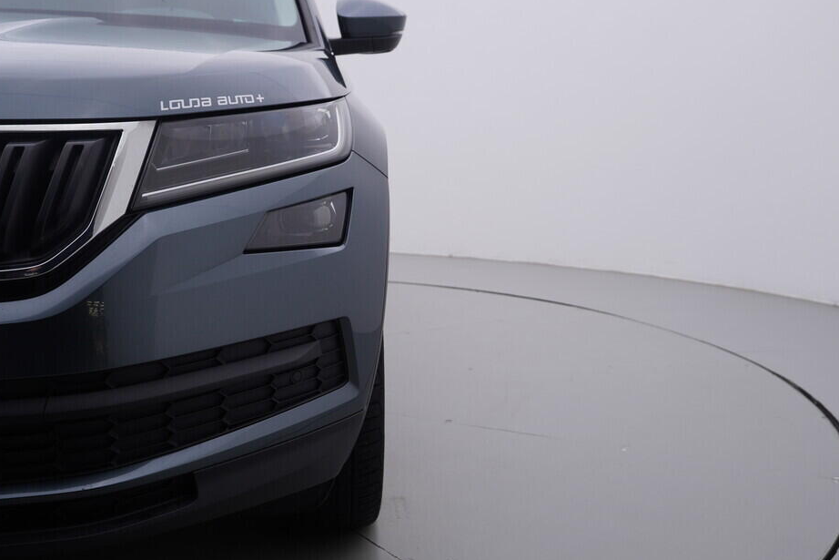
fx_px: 932
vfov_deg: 33.4
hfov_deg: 48.4
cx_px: 395
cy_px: 299
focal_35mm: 40
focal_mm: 24
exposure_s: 1/100
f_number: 4.5
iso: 125
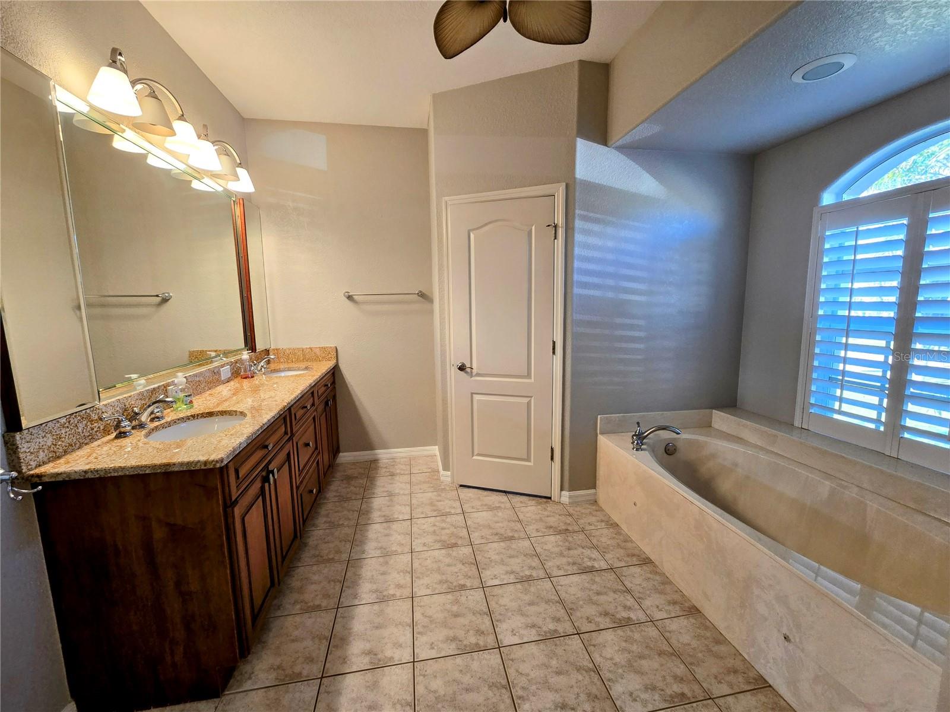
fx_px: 357
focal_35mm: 13
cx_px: 475
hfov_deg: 106.2
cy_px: 356
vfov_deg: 89.9
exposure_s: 1/60
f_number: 2.2
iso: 160
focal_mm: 2.2
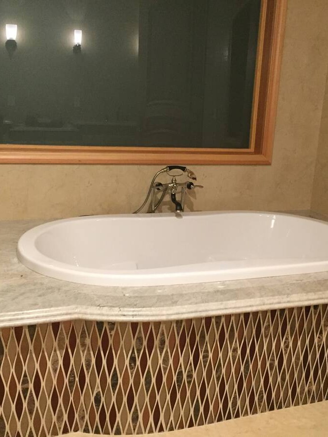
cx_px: 164
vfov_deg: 61.7
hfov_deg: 48.2
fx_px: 366
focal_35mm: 29
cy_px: 218
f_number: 2.2
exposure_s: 1/20
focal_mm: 4.15
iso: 250
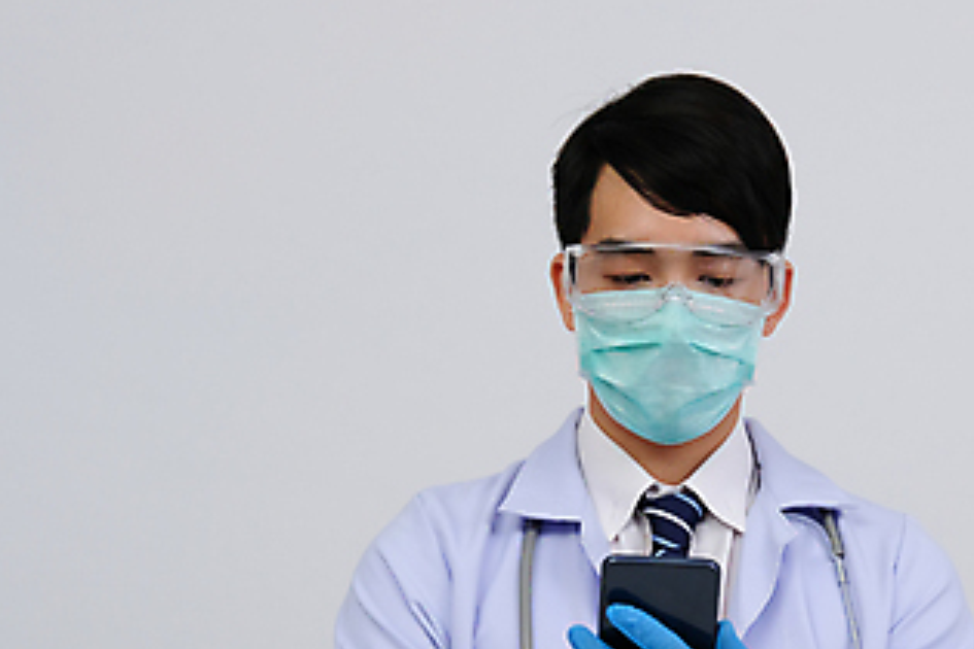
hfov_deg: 20.0
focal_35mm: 101
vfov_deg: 13.5
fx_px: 2732
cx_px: 751
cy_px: 553
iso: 200
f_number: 8
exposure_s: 1/180
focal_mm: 35
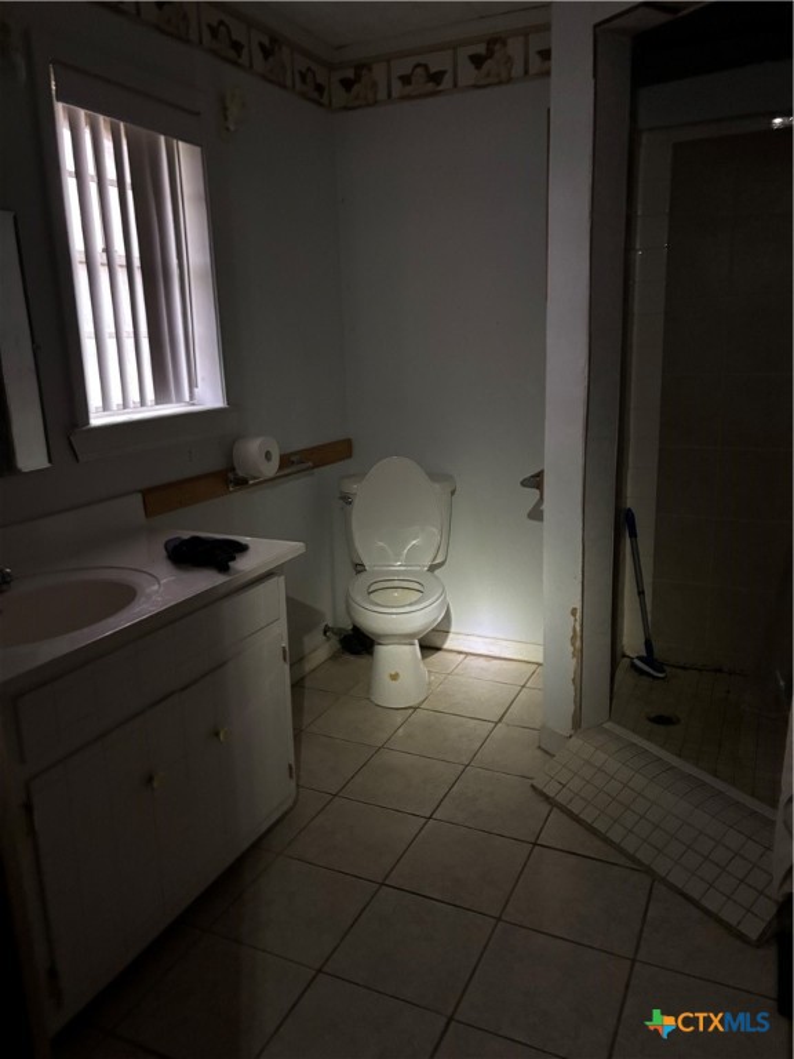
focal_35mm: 26
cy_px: 530
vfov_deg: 67.3
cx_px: 397
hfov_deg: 53.1
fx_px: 795
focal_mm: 5.96
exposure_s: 1/30
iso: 800
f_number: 1.6
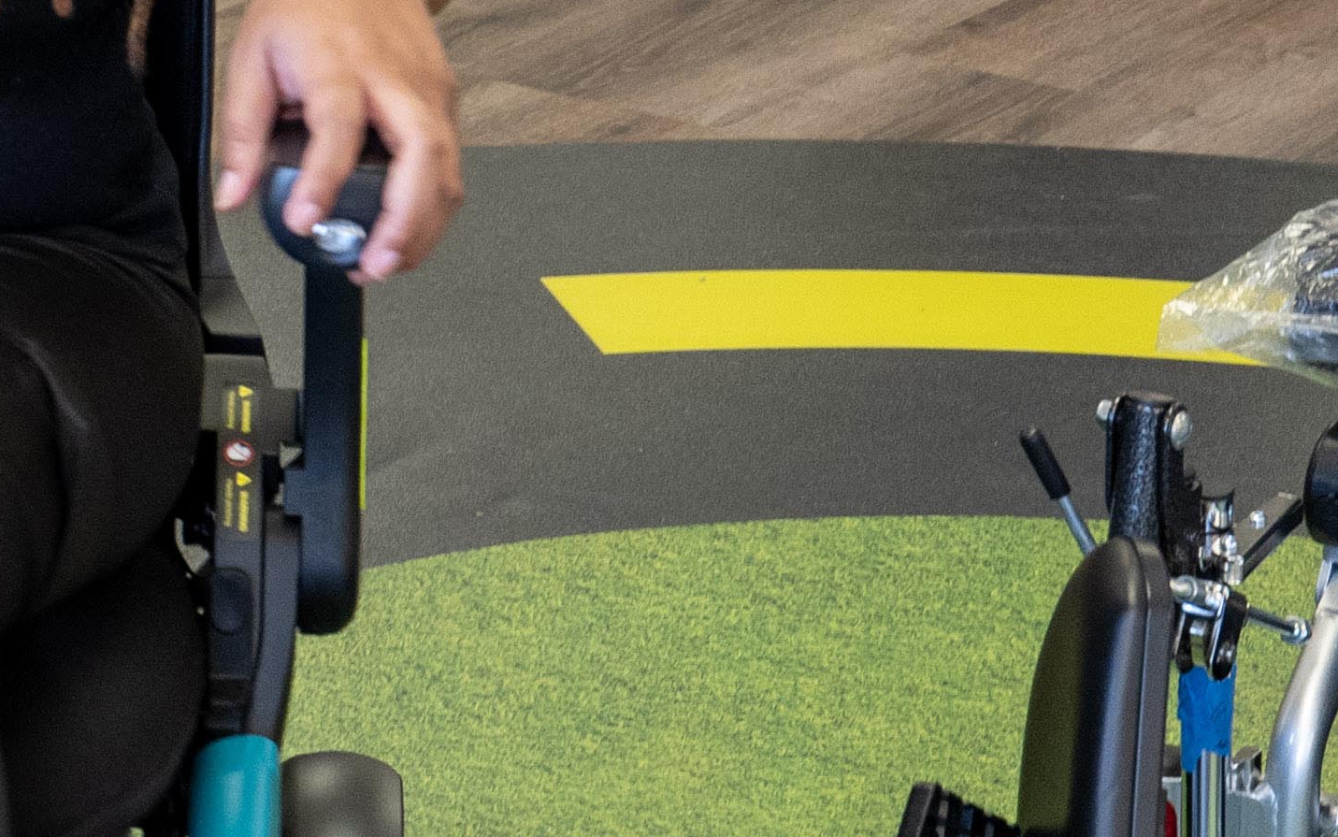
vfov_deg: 6.6
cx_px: -213
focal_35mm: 197
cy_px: -302
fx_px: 7183
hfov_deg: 10.5
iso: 1000
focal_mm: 33.5
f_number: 5
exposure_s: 1/60
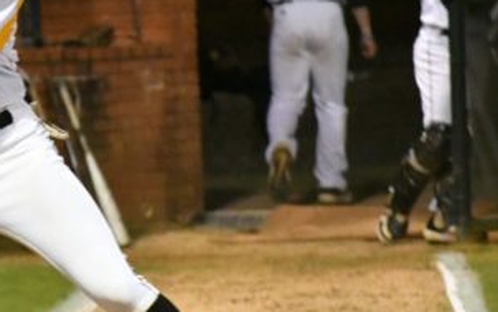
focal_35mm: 563
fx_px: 7644
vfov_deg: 2.3
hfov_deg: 3.7
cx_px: -36
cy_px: 87
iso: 12800
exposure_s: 1/320
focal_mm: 145
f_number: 5
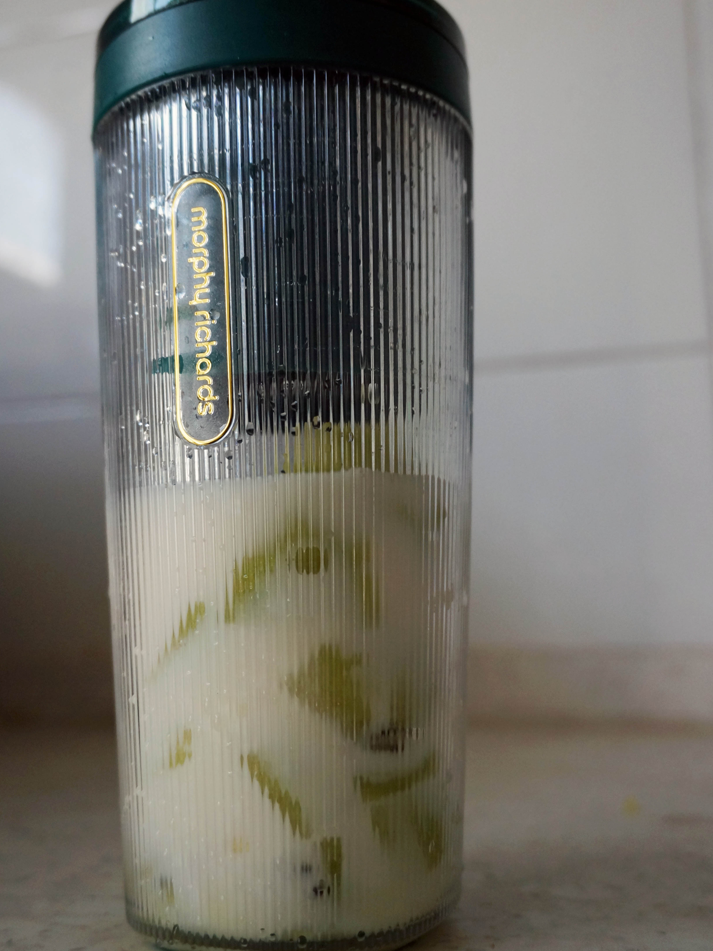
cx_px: 357
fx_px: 1031
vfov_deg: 49.5
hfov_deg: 38.1
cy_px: 446
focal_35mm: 38
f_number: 4
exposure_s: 1/160
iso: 800
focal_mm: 23
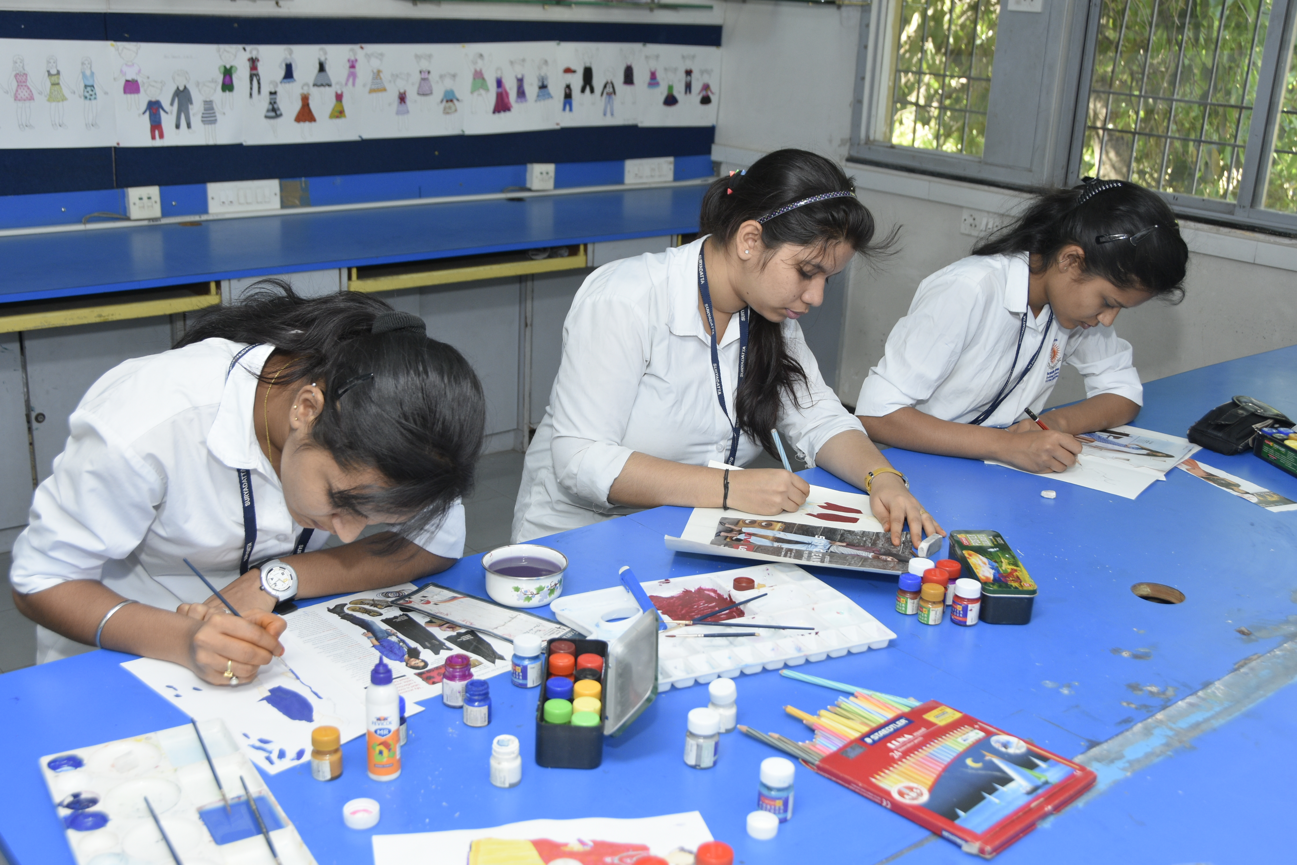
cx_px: 648
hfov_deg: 49.5
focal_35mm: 39
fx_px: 1405
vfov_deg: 34.2
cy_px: 432
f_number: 4.5
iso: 400
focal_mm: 26
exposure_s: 1/125
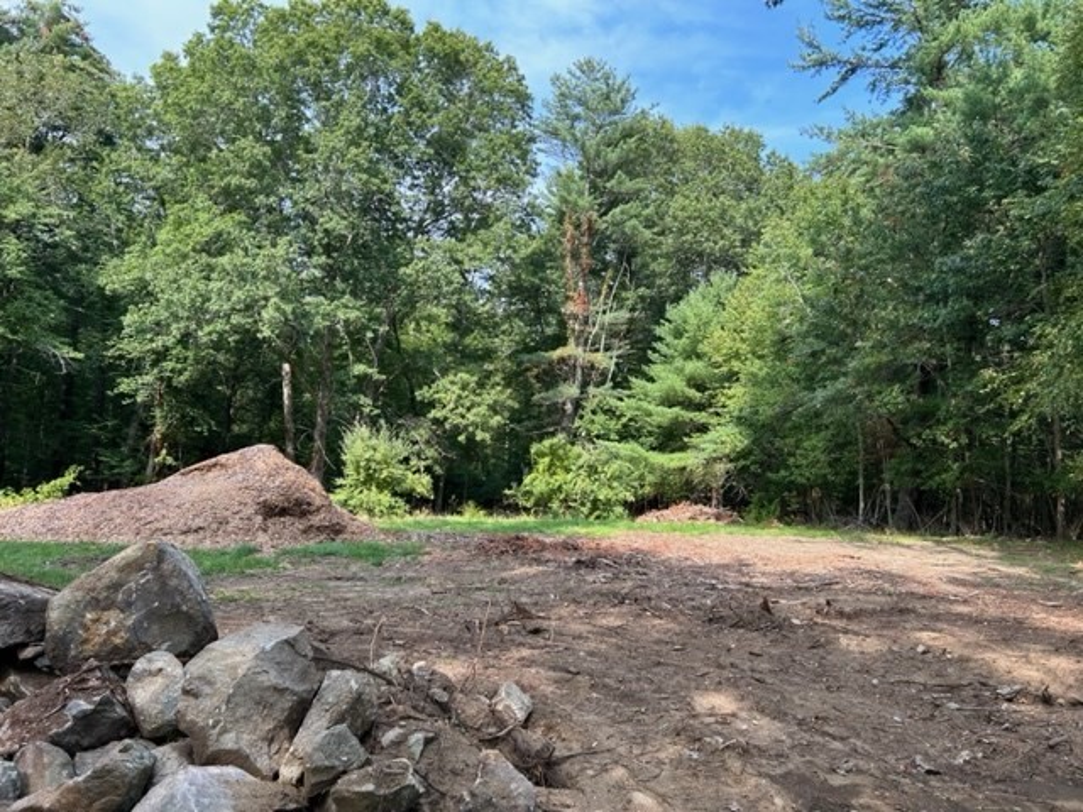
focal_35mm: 26
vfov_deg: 53.1
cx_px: 542
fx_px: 813
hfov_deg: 67.3
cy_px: 406
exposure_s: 1/714
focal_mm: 5.7
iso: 50
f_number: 1.5
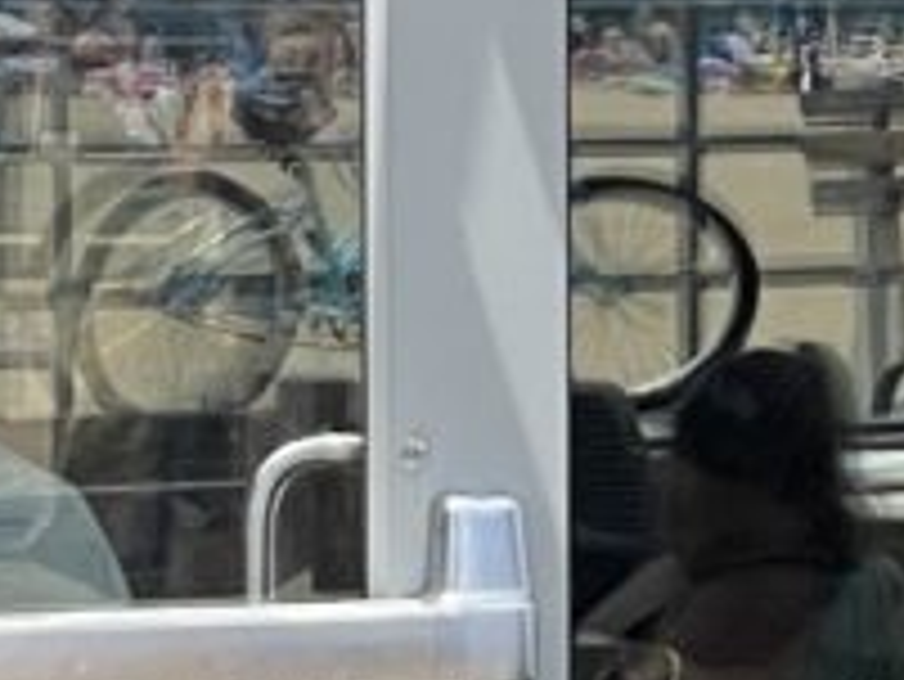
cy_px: -86
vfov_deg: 3.7
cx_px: 2136
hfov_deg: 4.9
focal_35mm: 398
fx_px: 10400
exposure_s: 1/999
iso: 25
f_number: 2
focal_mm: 6
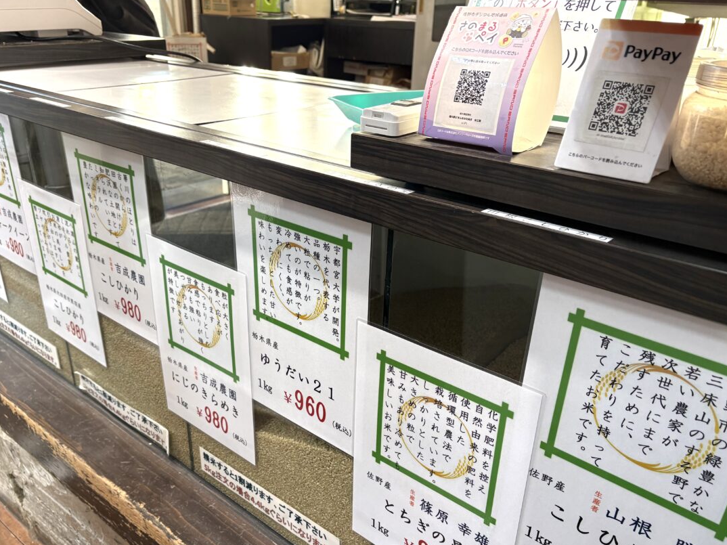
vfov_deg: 45.2
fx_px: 651
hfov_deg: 58.3
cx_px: 334
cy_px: 321
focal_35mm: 31
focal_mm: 5.96
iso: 100
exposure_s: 1/231
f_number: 1.6
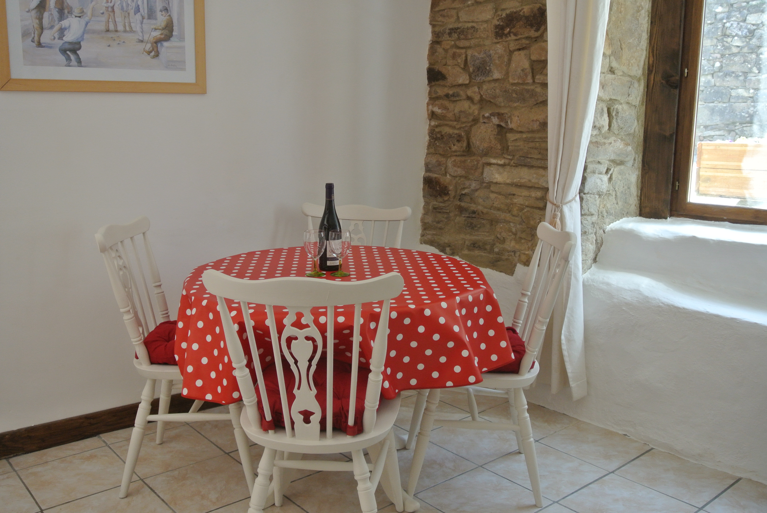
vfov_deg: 39.0
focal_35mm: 34
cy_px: 256
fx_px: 725
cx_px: 384
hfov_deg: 55.7
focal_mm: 12.7
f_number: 3.8
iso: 400
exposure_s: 1/80
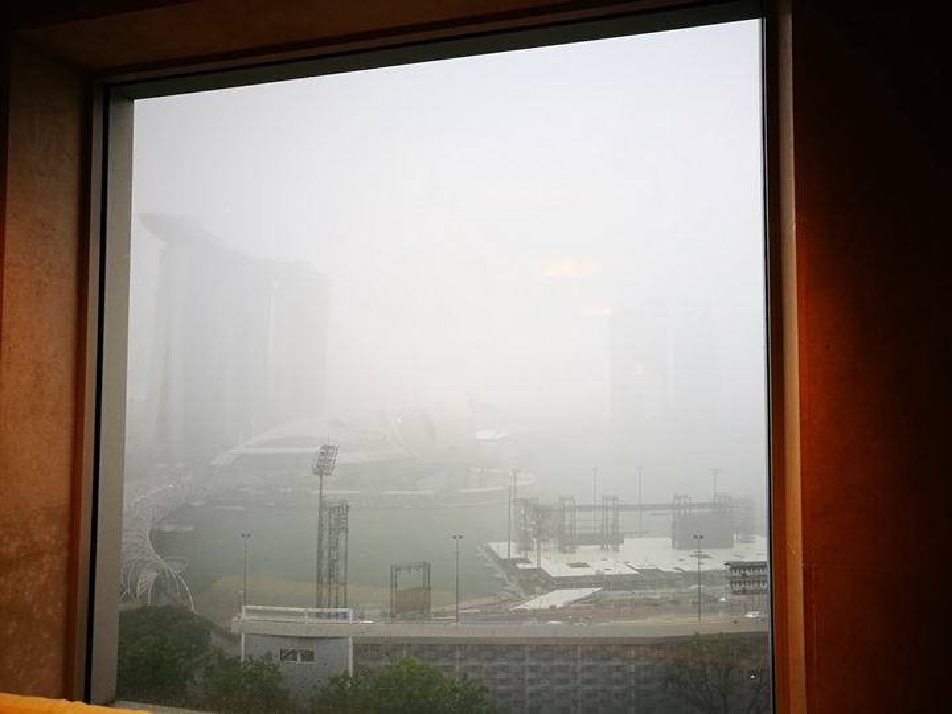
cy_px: 357
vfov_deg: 51.4
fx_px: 743
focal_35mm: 27
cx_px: 476
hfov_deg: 65.3
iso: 160
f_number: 2.2
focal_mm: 4.5
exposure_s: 1/40
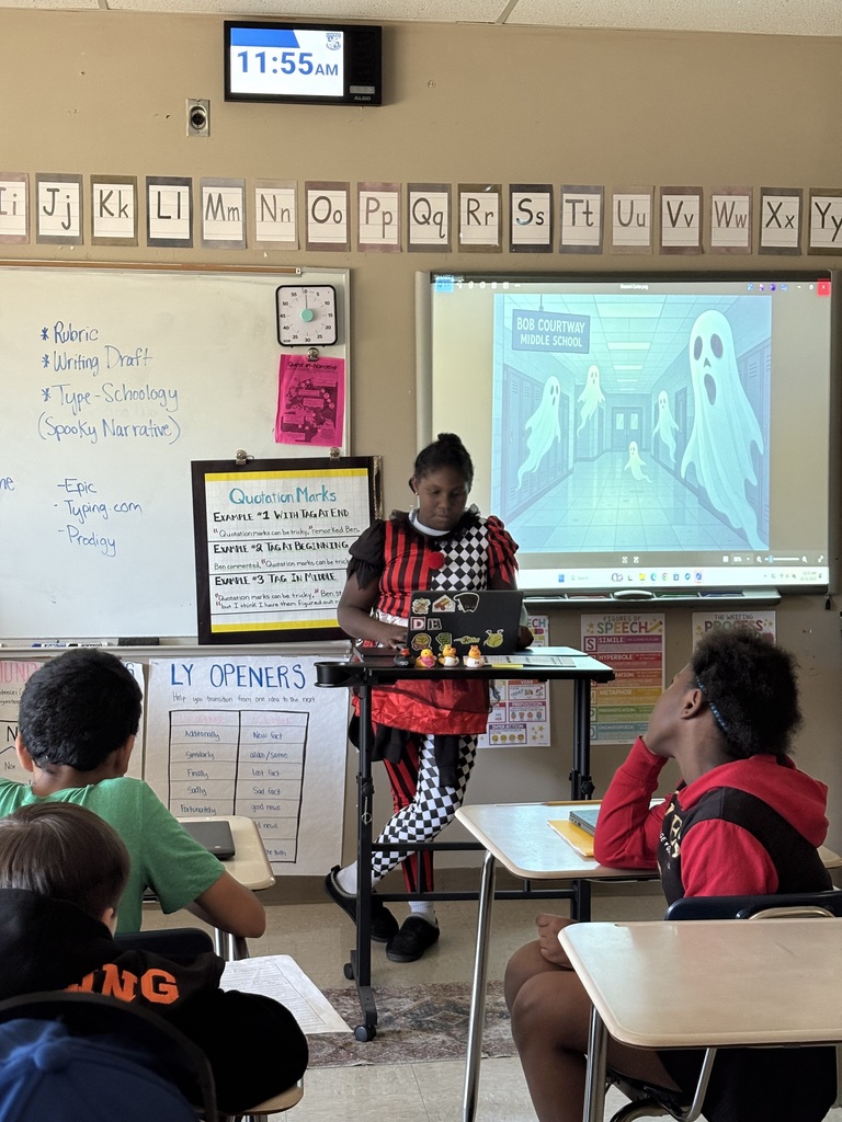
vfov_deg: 36.8
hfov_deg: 28.0
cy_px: 561
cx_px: 421
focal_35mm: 52
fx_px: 1686
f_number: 1.6
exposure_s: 1/40
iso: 200
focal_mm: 5.96
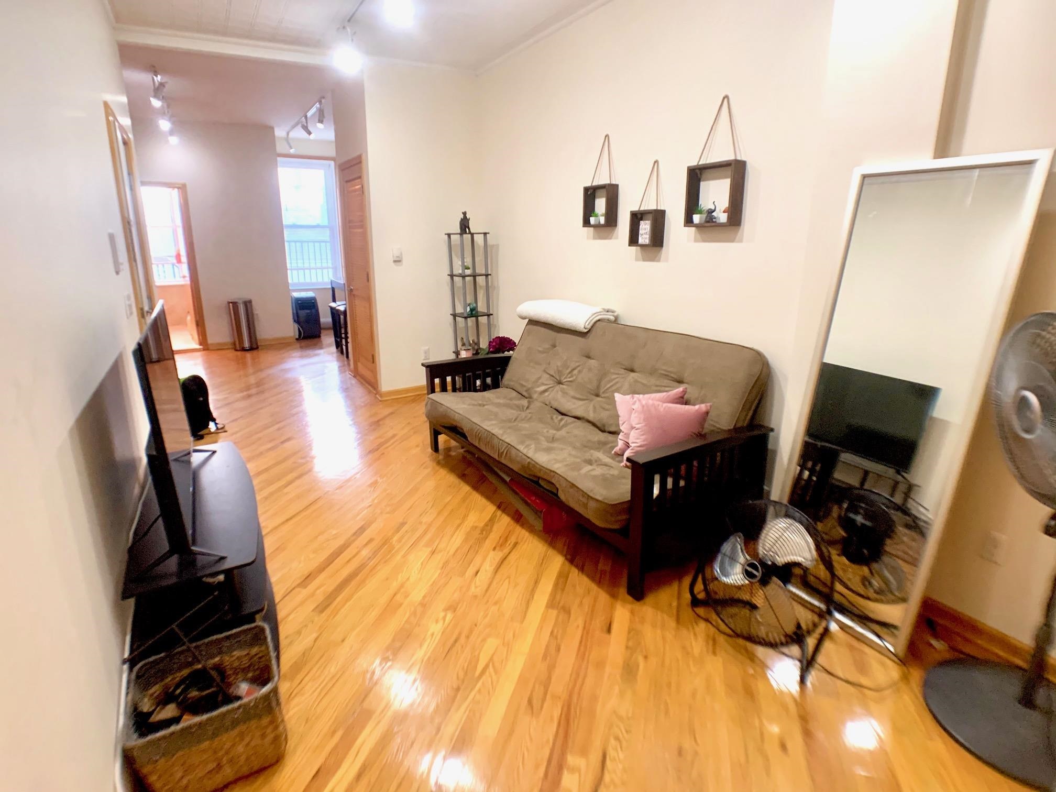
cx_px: 528
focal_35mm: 26
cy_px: 396
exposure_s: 1/60
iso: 400
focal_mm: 4.25
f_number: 1.8
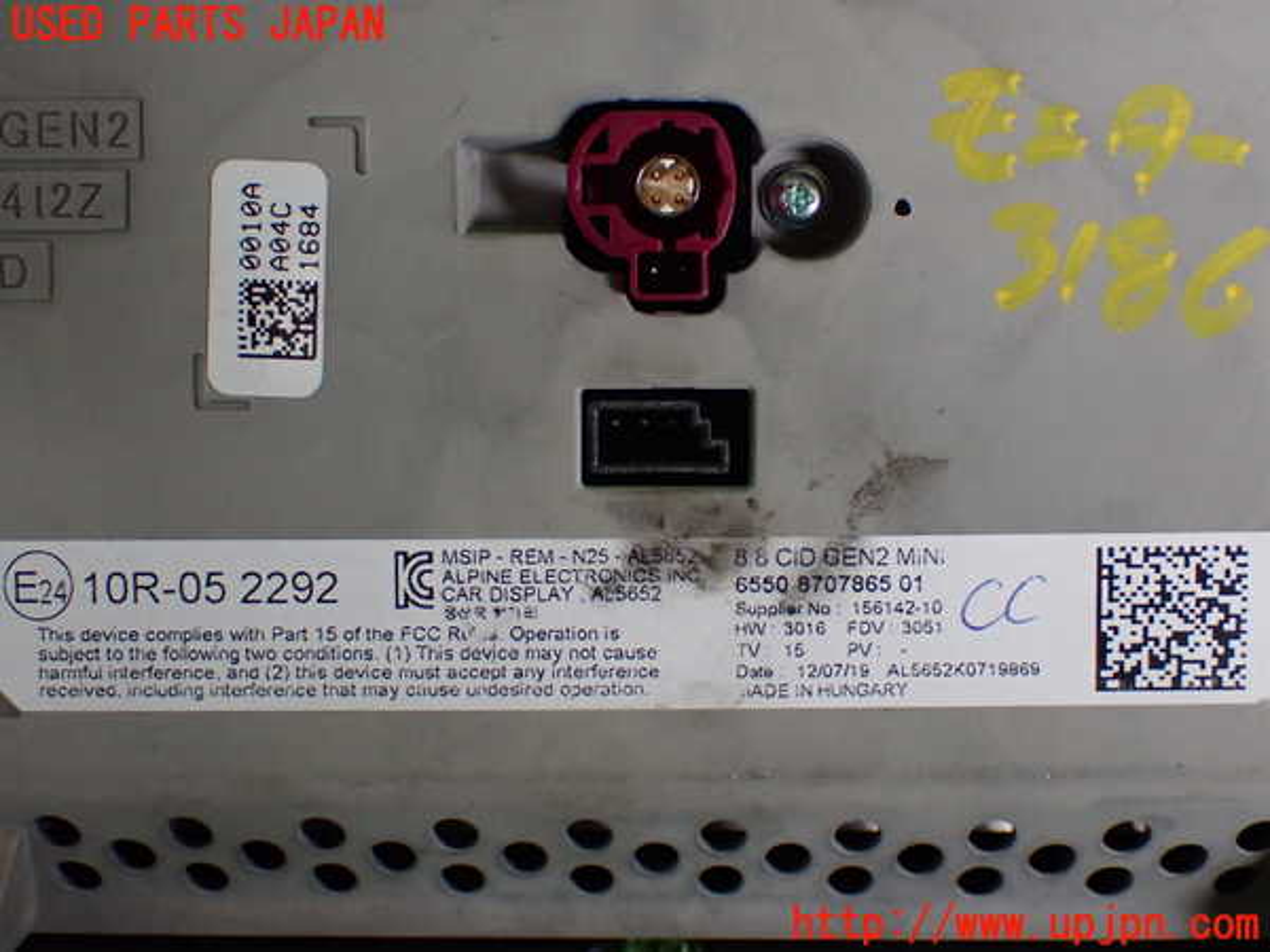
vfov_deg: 25.2
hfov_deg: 33.2
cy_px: 476
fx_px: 2128
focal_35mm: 58
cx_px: 635
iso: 640
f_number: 3.5
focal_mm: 10.35
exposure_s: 1/60
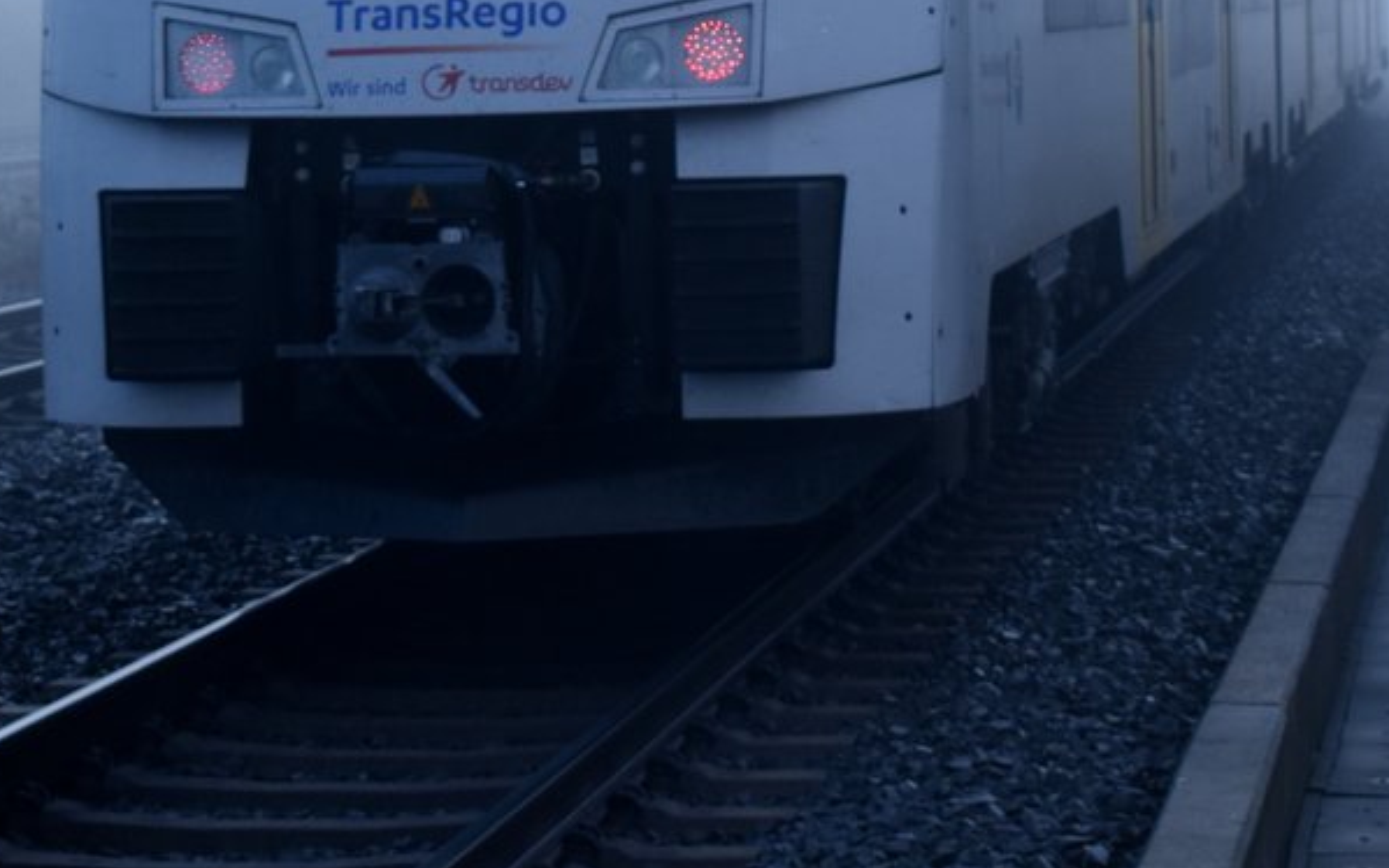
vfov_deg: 9.3
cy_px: 51
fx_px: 5339
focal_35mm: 141
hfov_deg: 14.8
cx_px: 839
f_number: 6.3
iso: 640
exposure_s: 1/640
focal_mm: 46
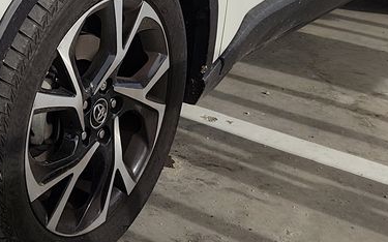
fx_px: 824
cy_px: -70
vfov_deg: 15.9
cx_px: -73
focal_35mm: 78
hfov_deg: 24.1
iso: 50
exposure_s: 1/799
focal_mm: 6.19
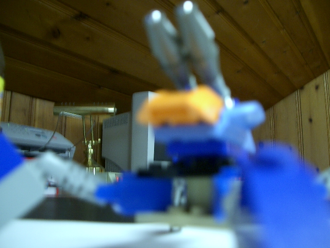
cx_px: 165
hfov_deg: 52.6
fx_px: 334
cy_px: 124
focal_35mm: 35
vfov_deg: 40.7
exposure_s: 1/8
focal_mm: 5.8
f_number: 2.6
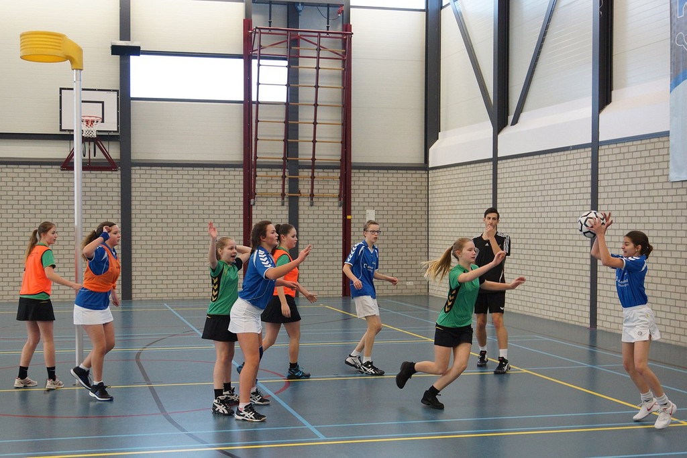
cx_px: 344
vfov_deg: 29.9
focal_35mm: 45
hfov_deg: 43.6
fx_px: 859
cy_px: 229
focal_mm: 30
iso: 800
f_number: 2.8
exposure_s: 1/250
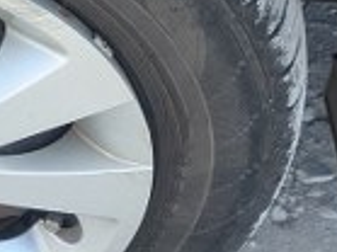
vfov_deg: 10.2
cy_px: 12
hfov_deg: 12.8
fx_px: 1401
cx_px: -215
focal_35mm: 144
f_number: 1.89
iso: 117
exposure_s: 1/1166
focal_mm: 5.43
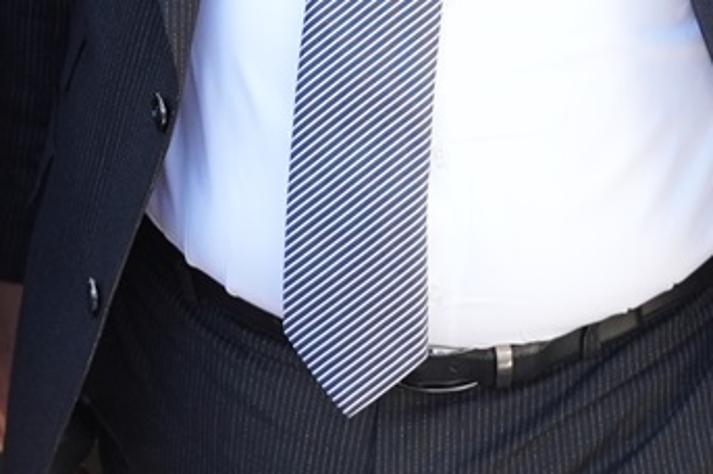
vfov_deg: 5.9
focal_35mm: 229
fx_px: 4533
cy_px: -274
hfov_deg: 9.0
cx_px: 272
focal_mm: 44.8
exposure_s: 1/1000
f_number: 2.8
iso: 640
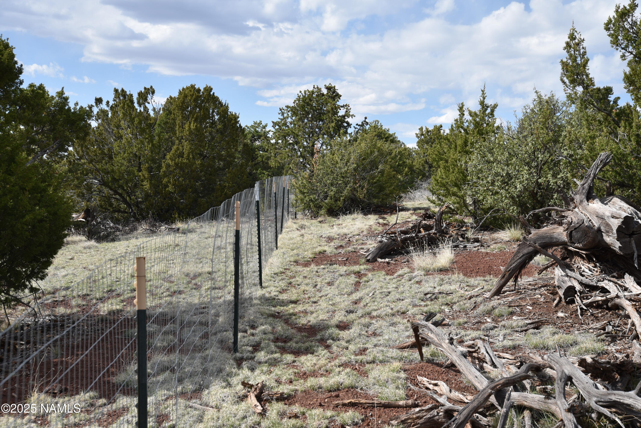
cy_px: 214
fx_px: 926
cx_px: 320
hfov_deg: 38.2
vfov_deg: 26.0
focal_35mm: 52
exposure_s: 1/320
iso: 200
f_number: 9
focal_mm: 52
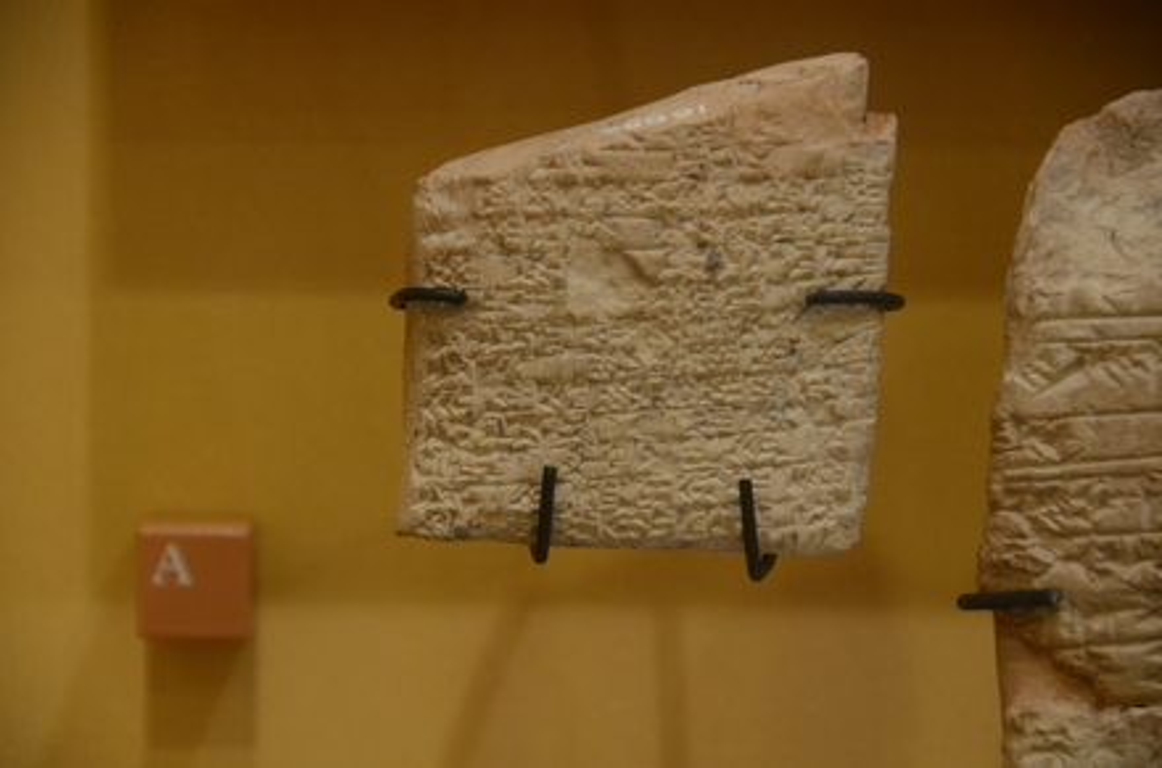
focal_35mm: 300
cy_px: 384
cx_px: 581
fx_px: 9659
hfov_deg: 6.9
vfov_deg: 4.6
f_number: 5.6
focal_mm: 200
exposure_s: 1/30
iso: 1000
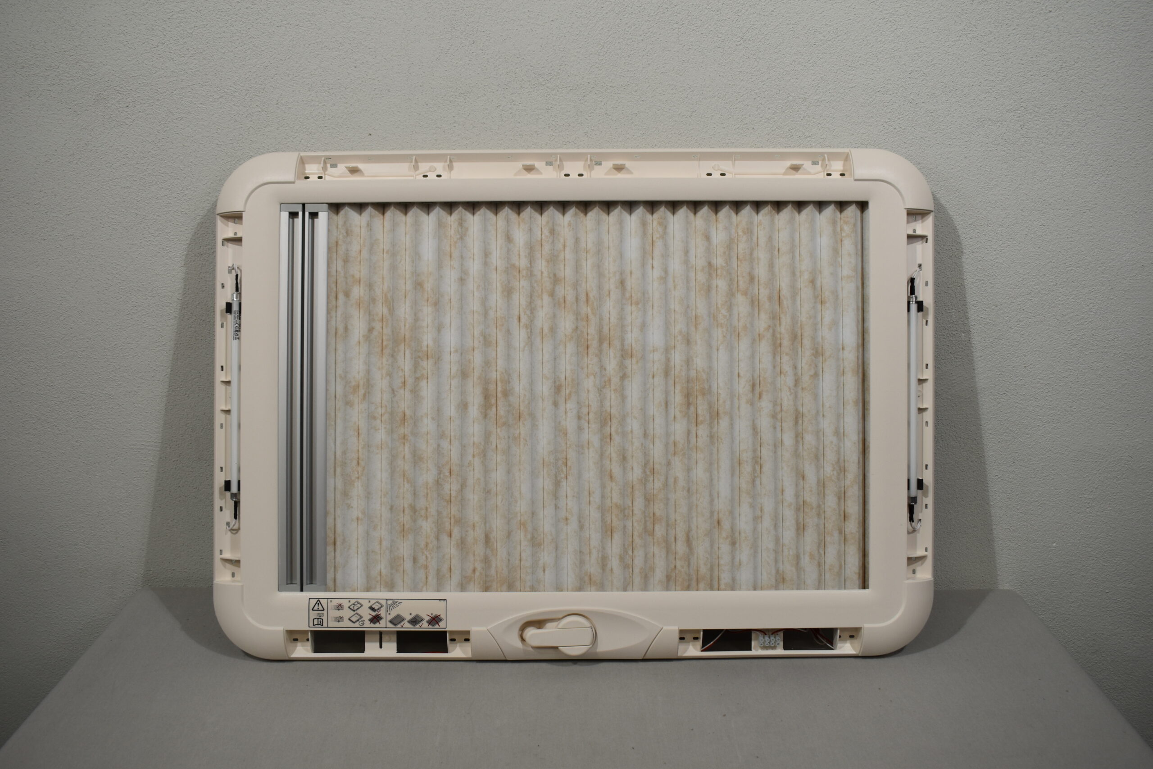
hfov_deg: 59.5
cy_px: 384
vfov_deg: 41.7
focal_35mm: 32
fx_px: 1009
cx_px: 576
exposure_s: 1/125
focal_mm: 21
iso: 220
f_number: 5.6
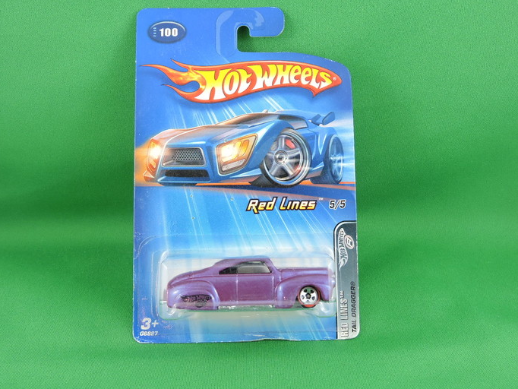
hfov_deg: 53.9
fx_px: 509
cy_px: 180
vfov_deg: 41.8
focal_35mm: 34
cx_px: 255
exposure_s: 1/30
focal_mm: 5.4
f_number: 3.5
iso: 140
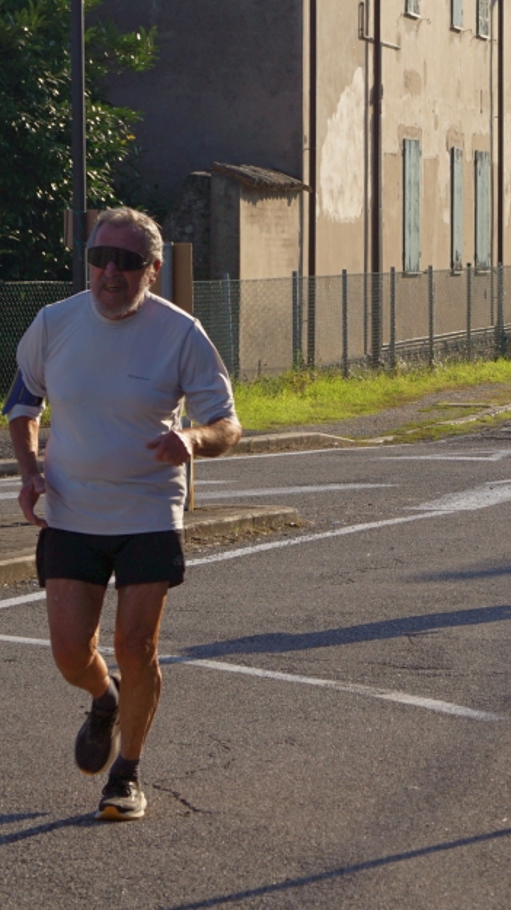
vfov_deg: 12.2
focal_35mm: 177
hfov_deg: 6.8
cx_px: 501
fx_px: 4271
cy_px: 407
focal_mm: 55
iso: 100
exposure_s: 1/250
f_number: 7.1
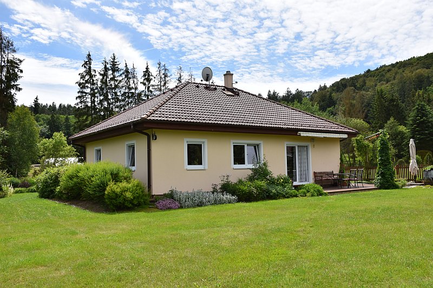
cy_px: 144
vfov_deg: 40.0
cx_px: 216
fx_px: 397
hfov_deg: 57.2
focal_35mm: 33
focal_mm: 22
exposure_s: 1/200
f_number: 11
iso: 100
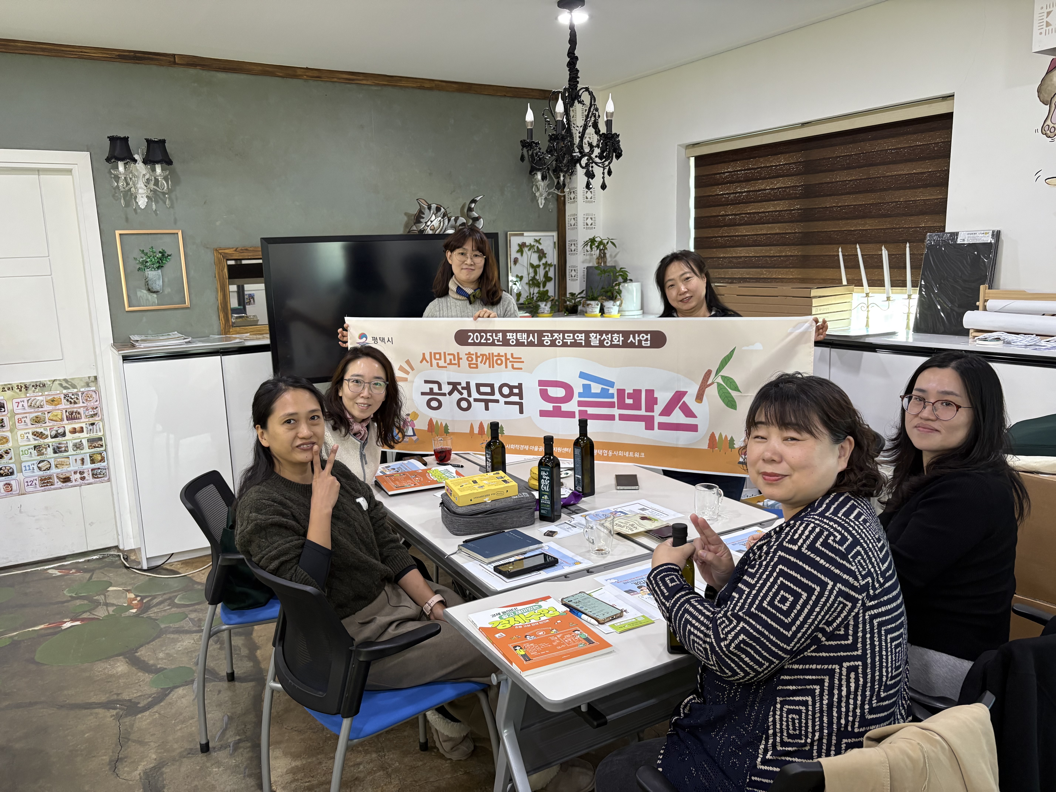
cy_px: 396
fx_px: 793
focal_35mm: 26
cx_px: 528
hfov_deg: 67.3
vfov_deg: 53.1
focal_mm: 5.96
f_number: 1.6
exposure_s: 1/60
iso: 200
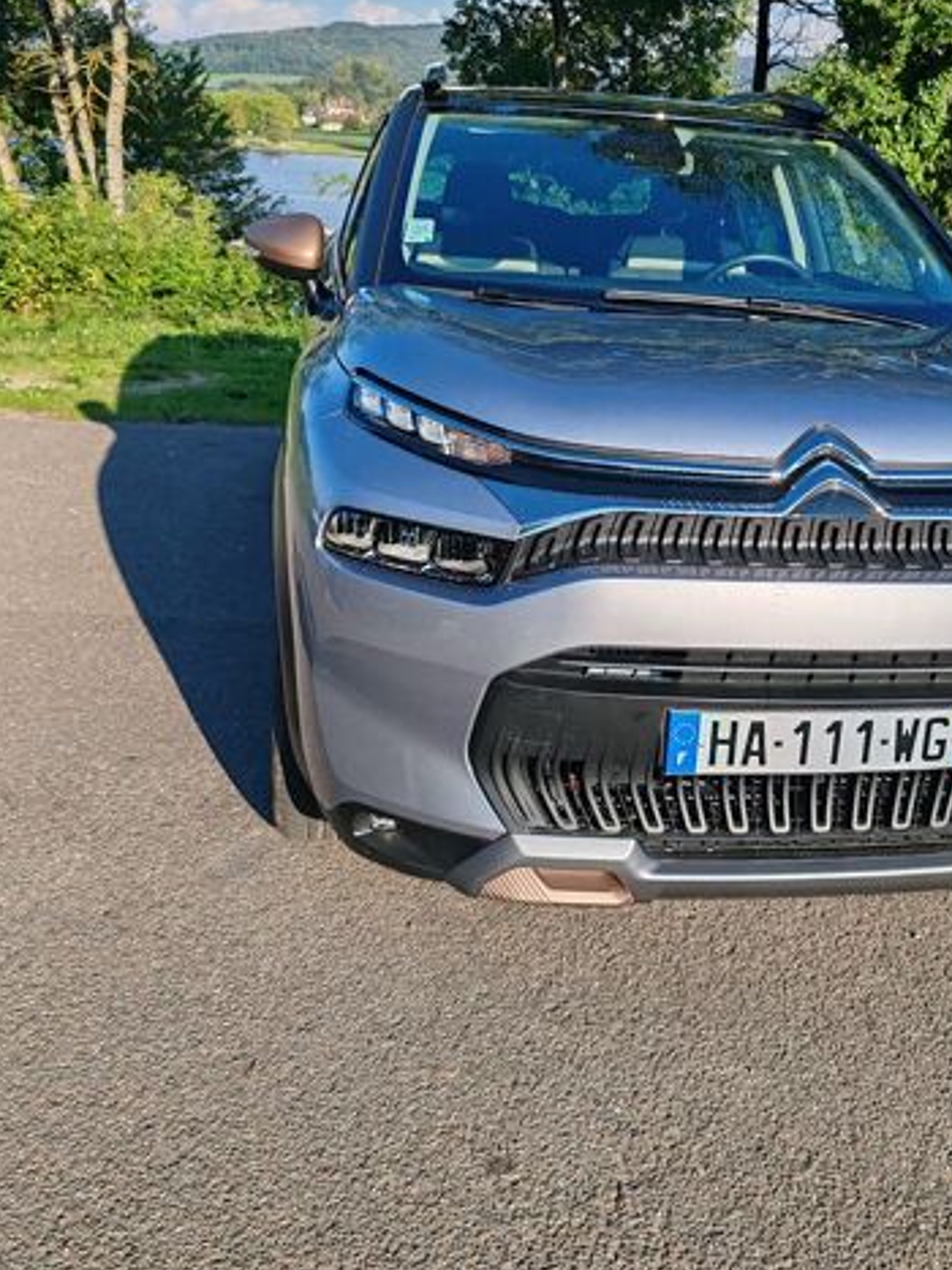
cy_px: 530
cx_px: 596
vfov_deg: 49.9
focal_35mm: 37
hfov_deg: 38.4
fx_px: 1357
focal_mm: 6.12
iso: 50
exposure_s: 1/1000
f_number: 1.9
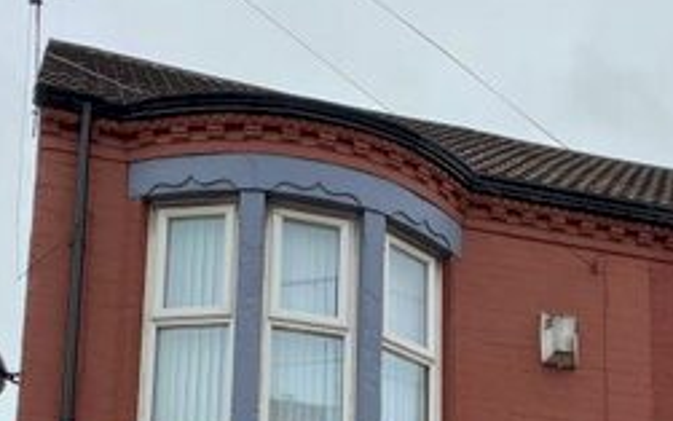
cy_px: 562
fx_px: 1413
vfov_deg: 16.0
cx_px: 563
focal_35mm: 77
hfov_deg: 26.2
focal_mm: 4.25
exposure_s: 1/305
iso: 32
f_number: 1.8
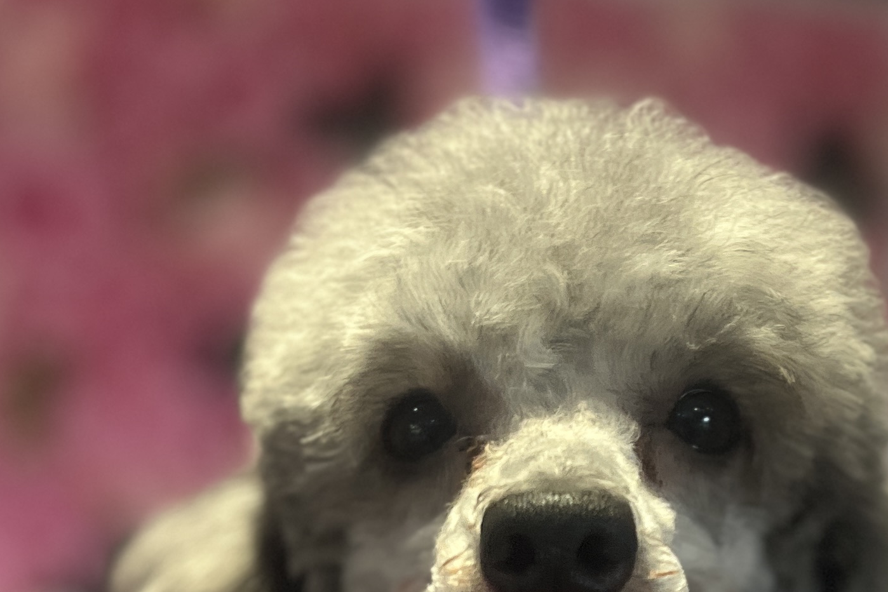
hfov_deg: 25.9
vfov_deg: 16.3
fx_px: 1924
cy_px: 828
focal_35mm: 78
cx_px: 582
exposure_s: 1/50
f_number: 1.6
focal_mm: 5.1
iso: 160
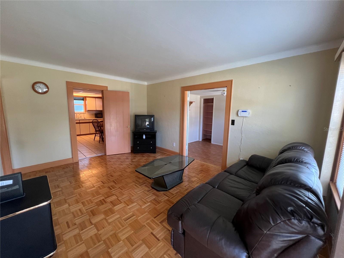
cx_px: 172
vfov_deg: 89.9
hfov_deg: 106.2
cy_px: 129
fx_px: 129
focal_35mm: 13
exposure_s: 1/60
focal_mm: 1.57
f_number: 1.8
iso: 320
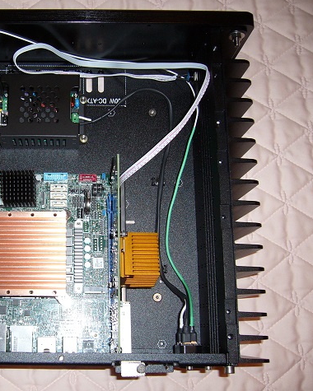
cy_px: 194
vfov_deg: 40.3
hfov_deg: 31.8
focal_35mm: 46
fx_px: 533
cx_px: 58
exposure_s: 1/30
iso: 100
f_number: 2.8
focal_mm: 5.8
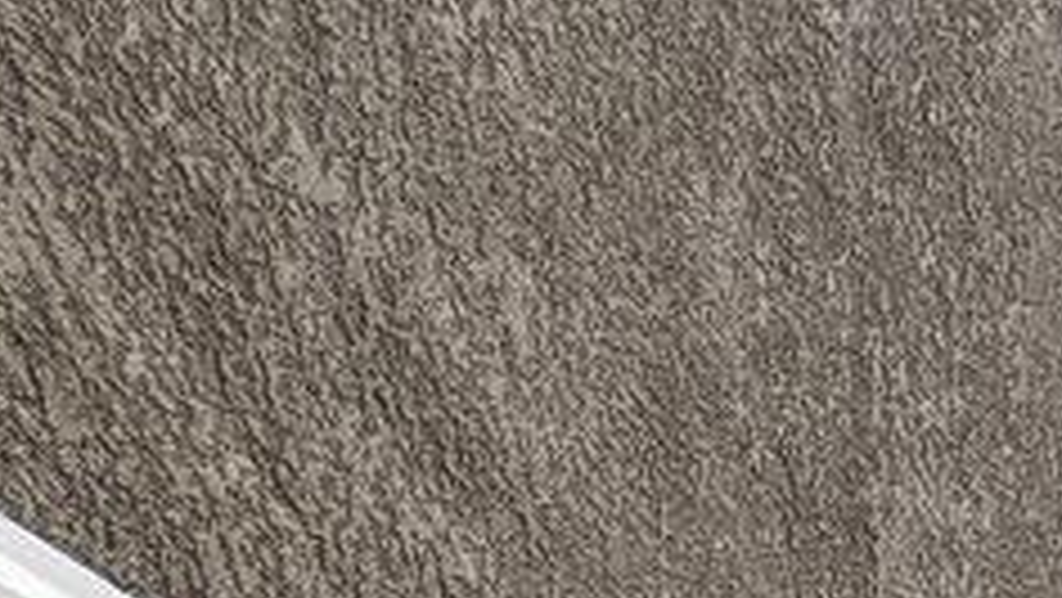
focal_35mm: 97
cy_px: 2017
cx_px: 2776
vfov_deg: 9.0
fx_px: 2733
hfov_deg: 13.4
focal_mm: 2.22
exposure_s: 1/1431
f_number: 2.2
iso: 20
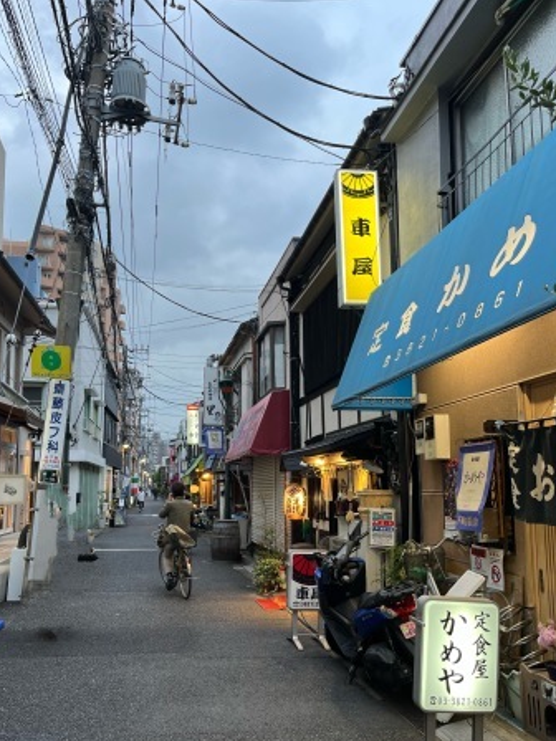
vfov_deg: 61.5
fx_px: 621
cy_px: 410
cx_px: 272
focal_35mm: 29
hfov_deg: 48.2
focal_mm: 5.1
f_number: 1.6
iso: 100
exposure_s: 1/50
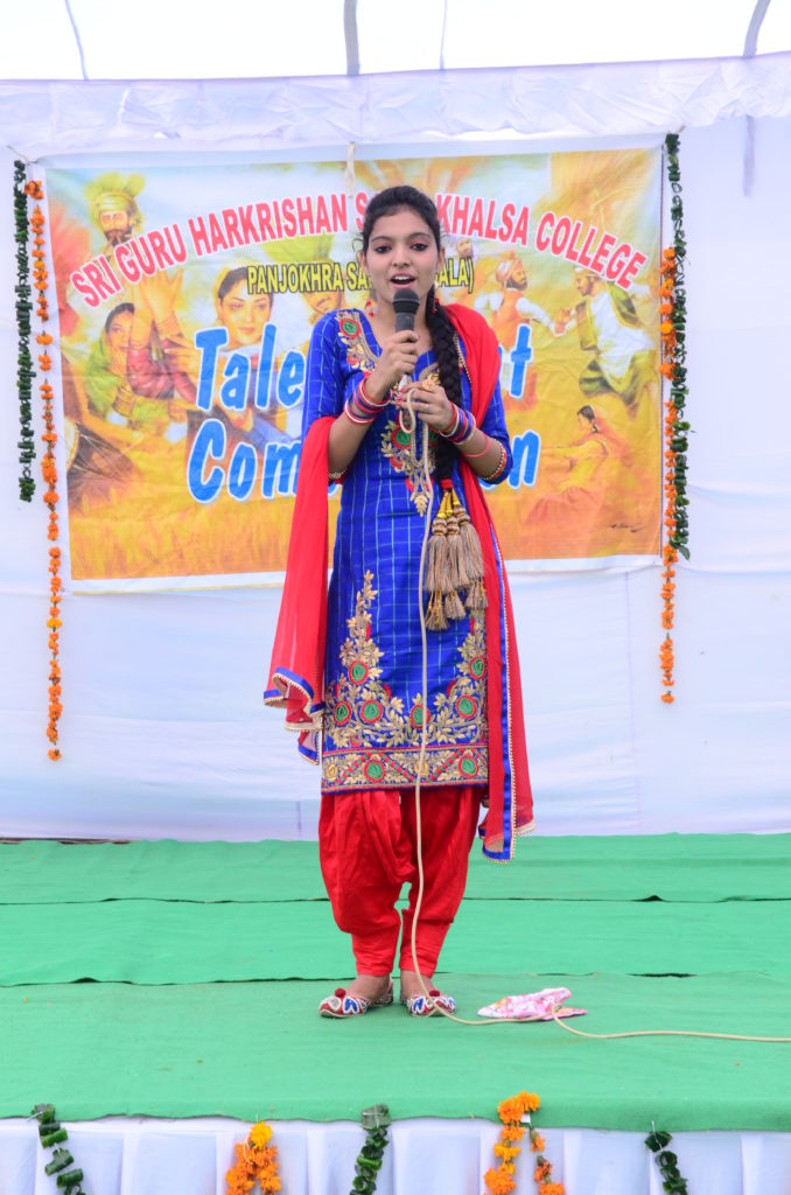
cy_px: 598
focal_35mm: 93
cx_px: 396
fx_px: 3080
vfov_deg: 22.0
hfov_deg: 14.6
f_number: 10
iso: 320
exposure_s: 1/125
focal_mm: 62
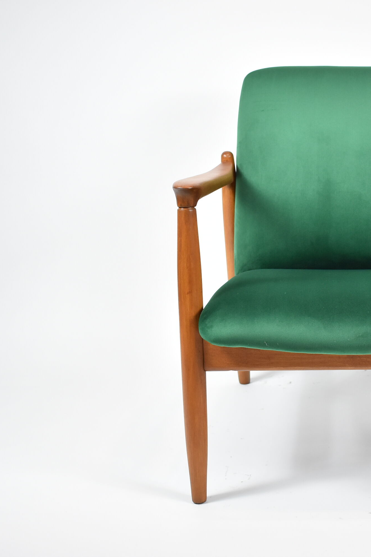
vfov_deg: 31.9
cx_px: 357
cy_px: 279
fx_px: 974
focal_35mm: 63
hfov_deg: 21.0
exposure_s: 1/125
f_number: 4.2
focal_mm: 28
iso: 1100
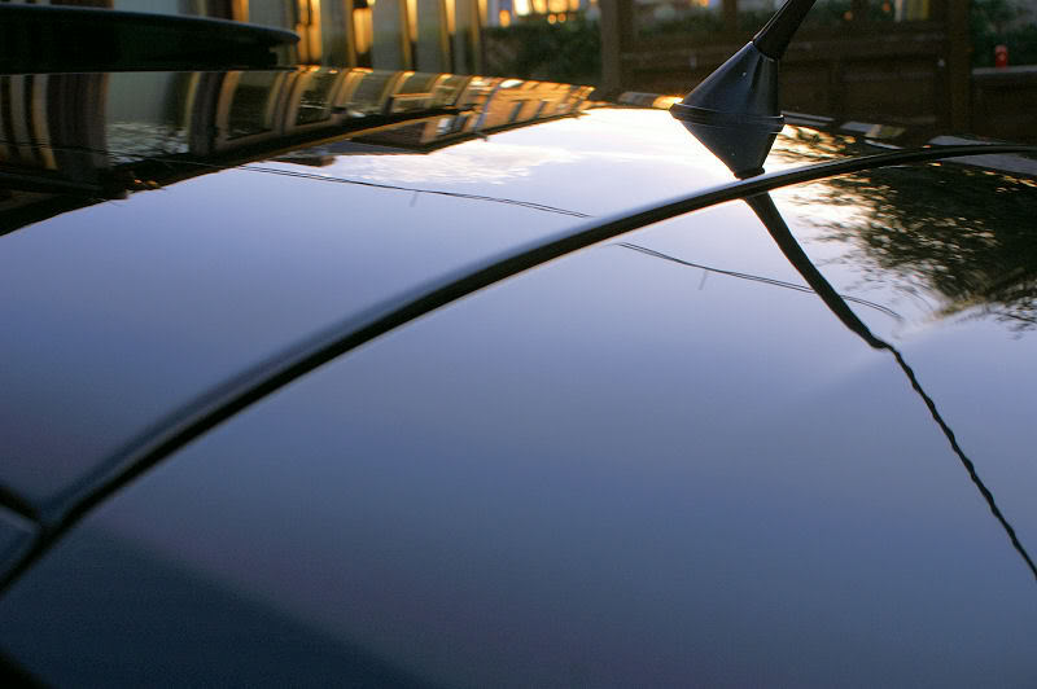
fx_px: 1295
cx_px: 518
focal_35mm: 45
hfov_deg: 43.6
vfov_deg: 29.8
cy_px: 344
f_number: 8
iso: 100
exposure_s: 1/80
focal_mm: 30
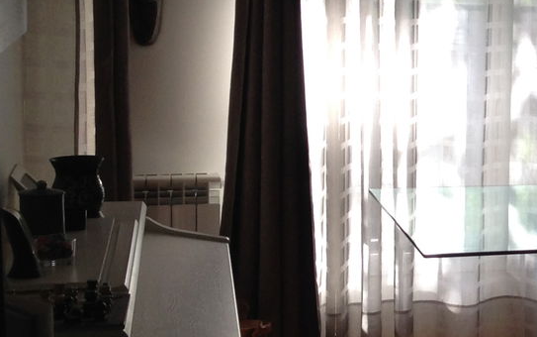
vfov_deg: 12.7
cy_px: 139
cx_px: 767
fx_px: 1508
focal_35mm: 103
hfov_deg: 18.3
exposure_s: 1/60
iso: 50
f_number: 2.4
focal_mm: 4.12
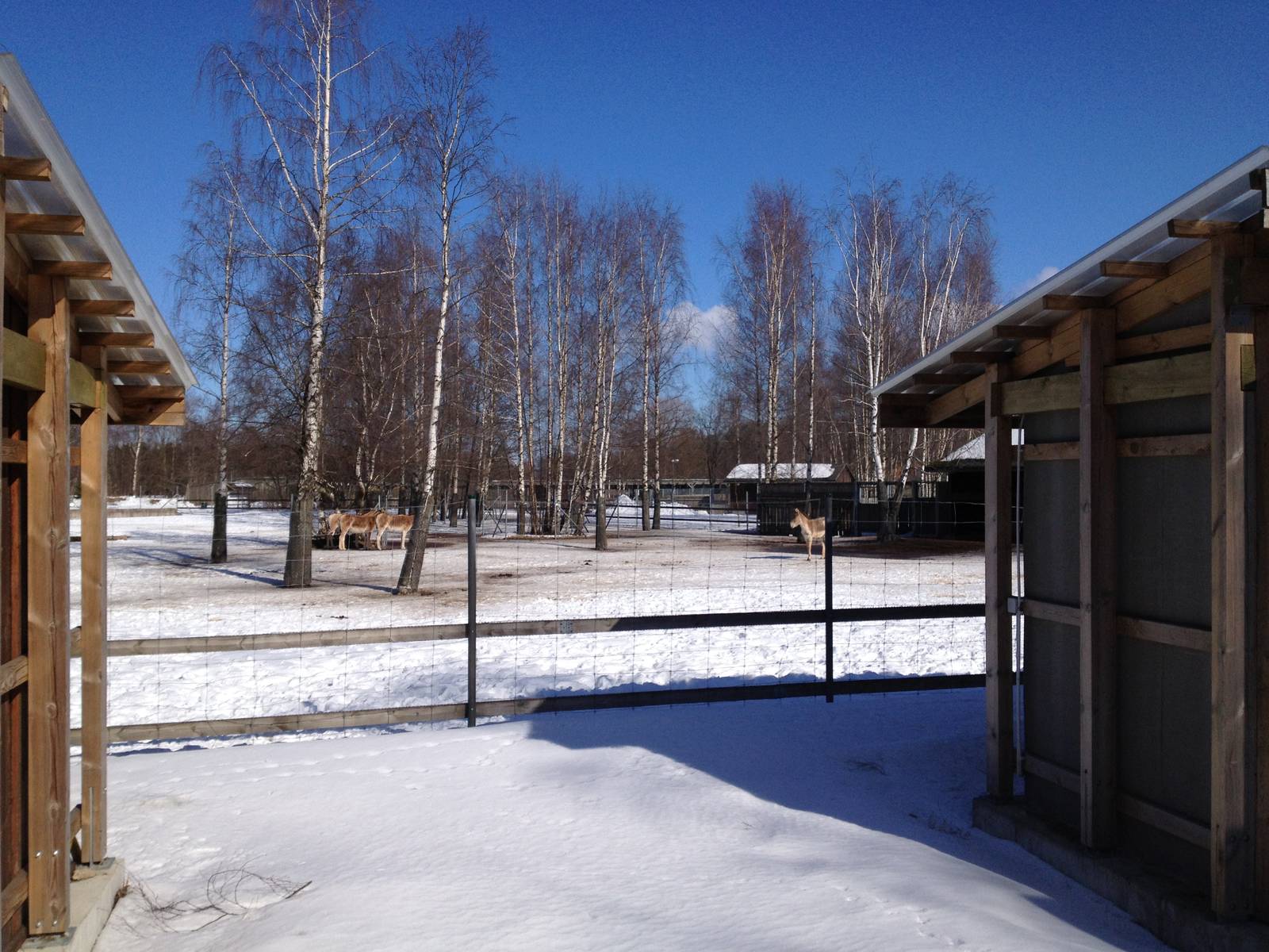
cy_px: 476
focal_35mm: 35
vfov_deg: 40.7
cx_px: 634
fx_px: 1283
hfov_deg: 52.6
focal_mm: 4.28
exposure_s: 1/3953
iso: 50
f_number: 2.4
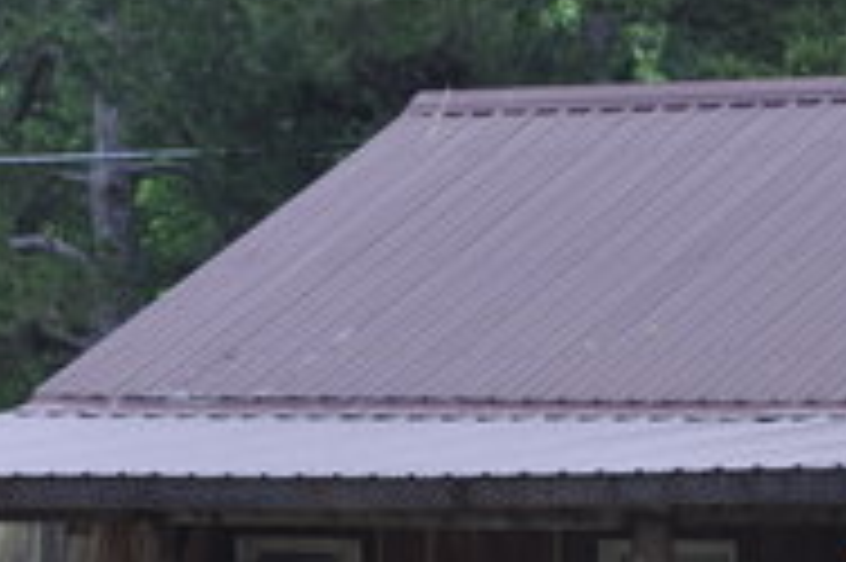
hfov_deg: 5.8
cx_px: 549
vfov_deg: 3.8
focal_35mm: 358
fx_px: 8405
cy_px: 812
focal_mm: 70
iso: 500
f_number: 5.3
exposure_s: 1/60
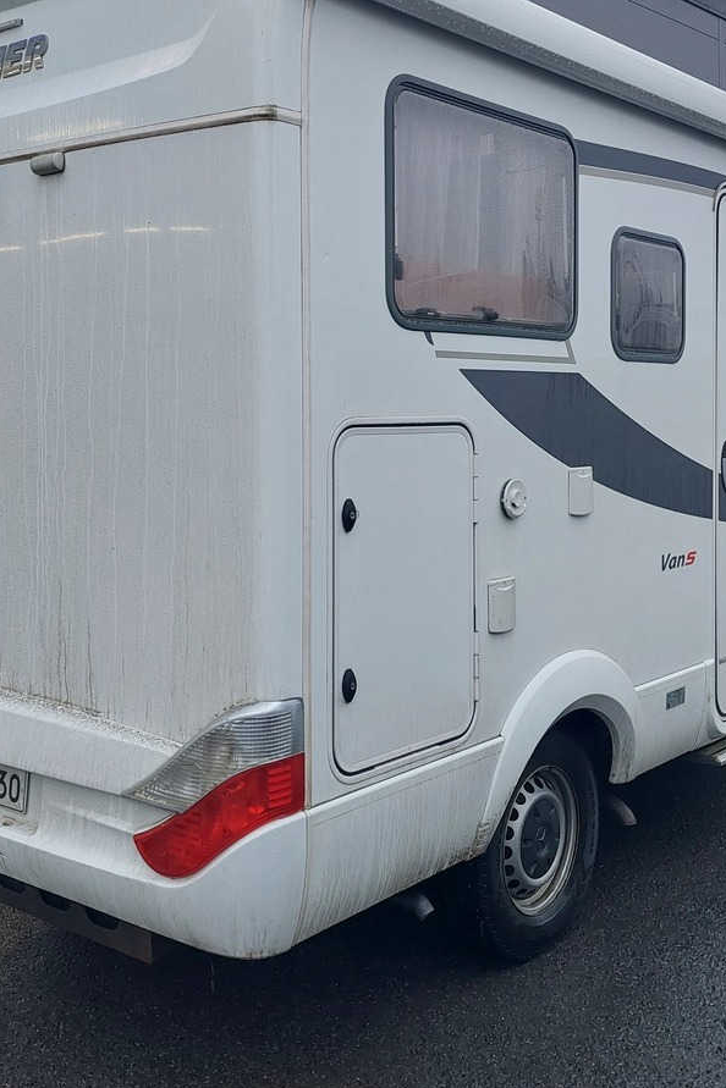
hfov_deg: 31.9
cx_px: 359
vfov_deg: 46.1
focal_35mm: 42
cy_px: 433
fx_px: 1270
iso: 50
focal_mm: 5.23
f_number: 1.8
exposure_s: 1/50
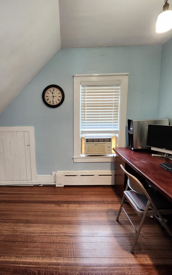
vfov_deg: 88.0
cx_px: 57
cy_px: 141
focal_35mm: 19
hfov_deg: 60.7
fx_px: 142
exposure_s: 1/30
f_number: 2.2
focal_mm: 1.74
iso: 500
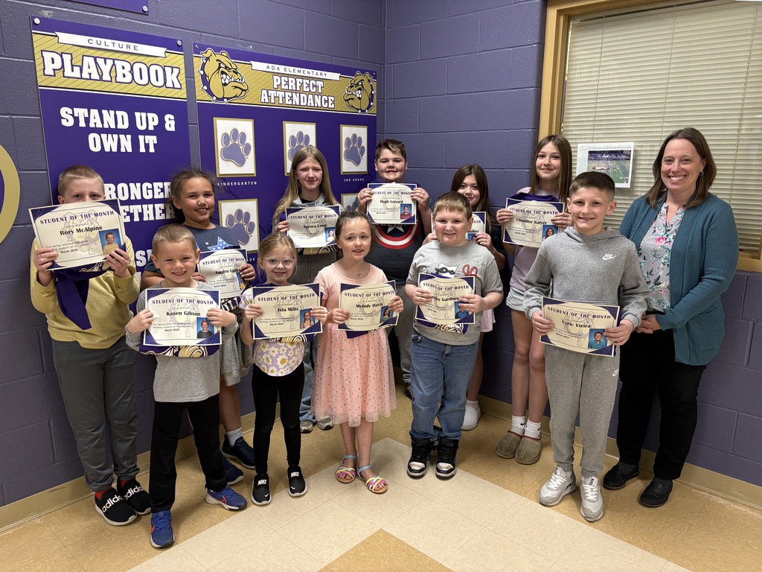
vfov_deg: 53.1
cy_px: 286
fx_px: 572
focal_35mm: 26
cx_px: 381
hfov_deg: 67.3
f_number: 1.6
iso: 160
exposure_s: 1/60
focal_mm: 5.96
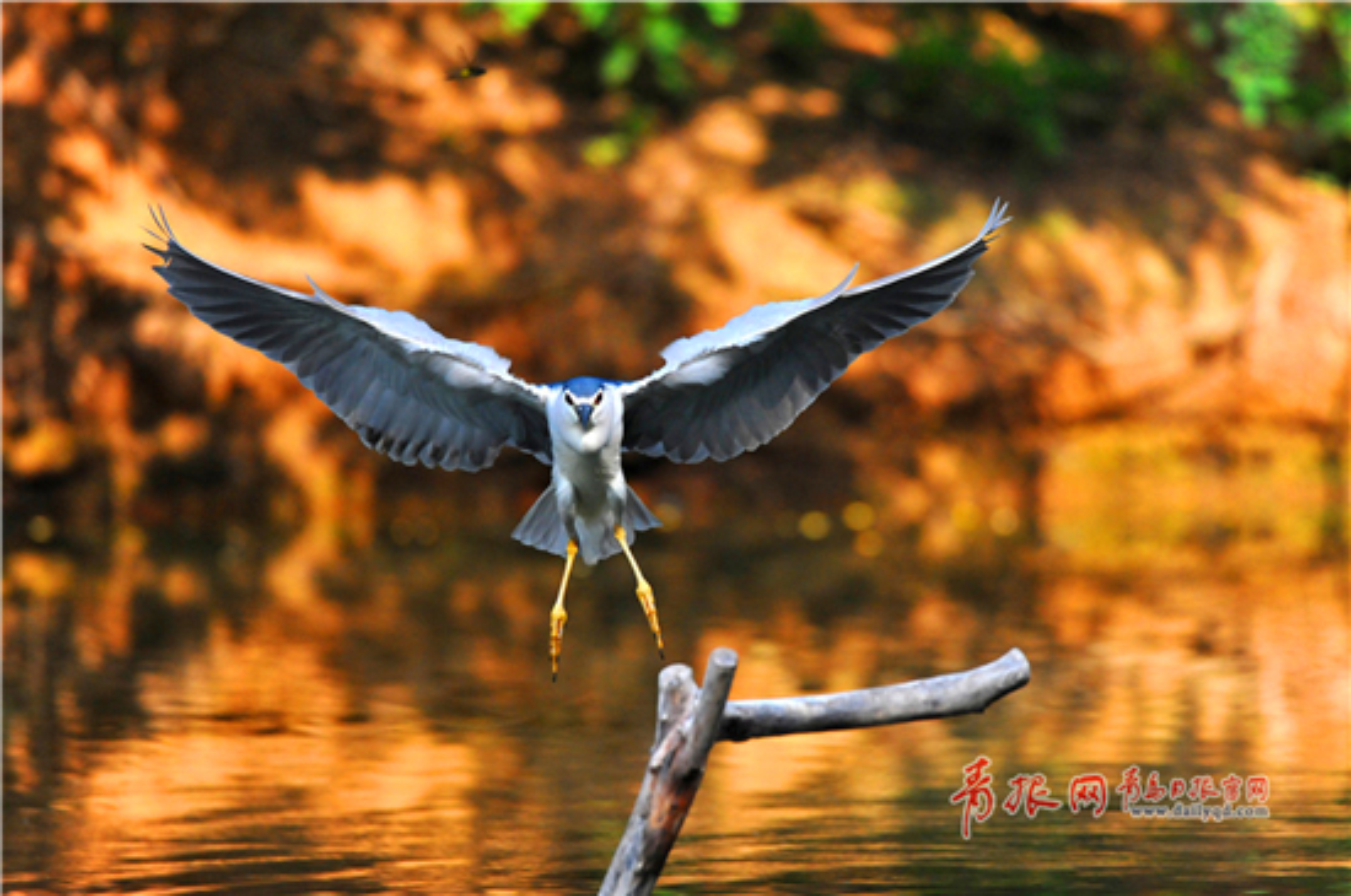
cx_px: 676
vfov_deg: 2.3
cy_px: 448
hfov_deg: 3.4
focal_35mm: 600
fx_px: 22483
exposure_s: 1/3200
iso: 3200
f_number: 7.1
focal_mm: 600
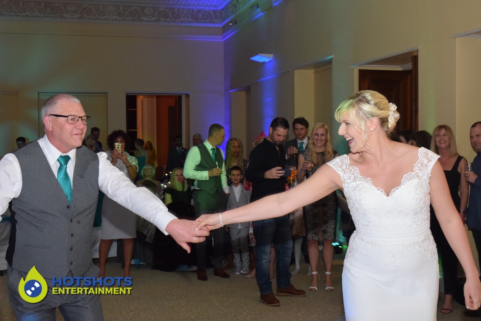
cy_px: 162
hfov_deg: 37.2
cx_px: 237
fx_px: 715
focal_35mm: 54
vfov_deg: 25.3
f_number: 8
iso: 1600
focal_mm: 35
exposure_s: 1/60
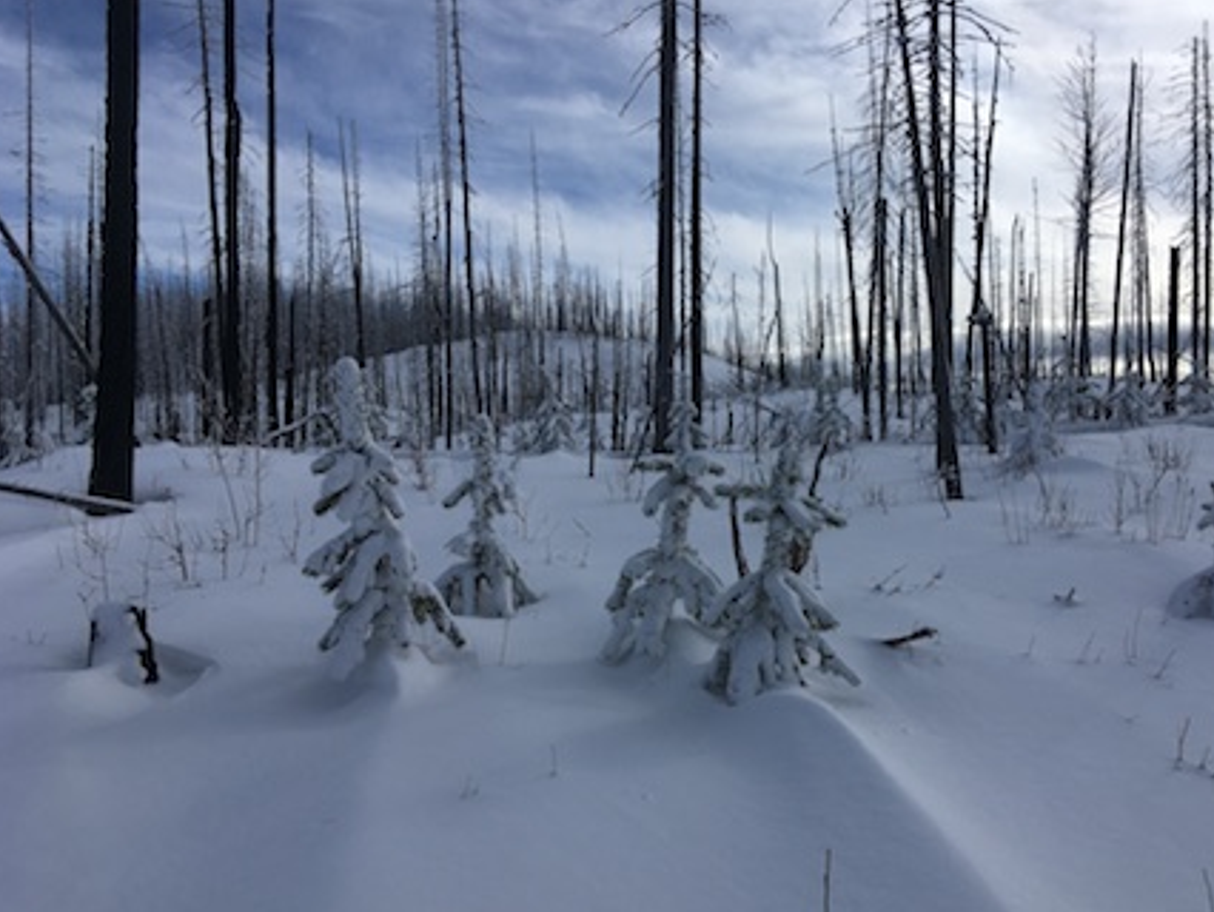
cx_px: 692
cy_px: 472
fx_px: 1193
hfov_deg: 53.7
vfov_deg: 41.8
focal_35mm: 34
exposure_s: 1/4274
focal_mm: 4.15
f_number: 2.2
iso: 25
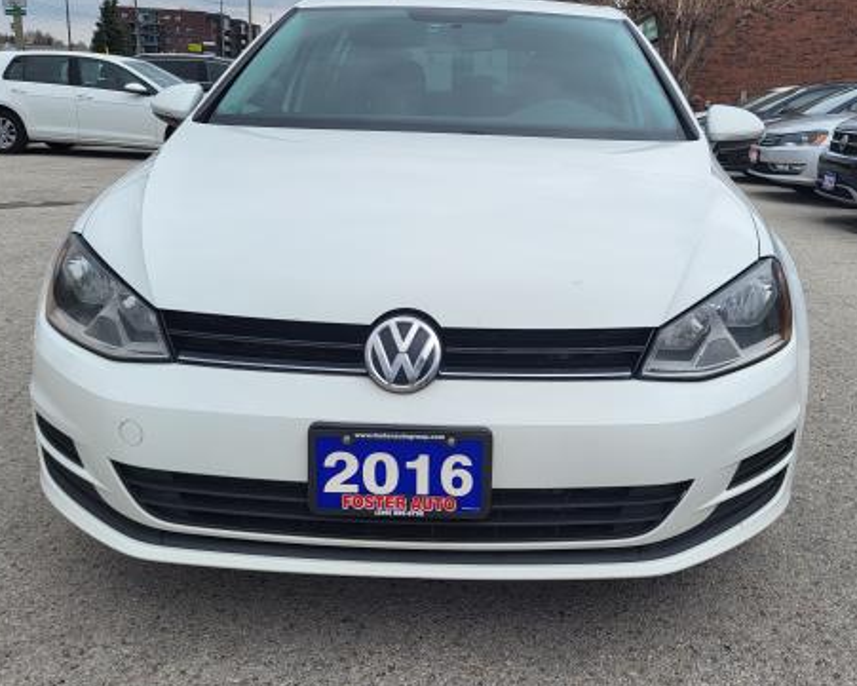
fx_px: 913
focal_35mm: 36
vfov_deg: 41.1
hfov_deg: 50.1
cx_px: 492
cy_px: 310
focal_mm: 5.4
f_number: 1.8
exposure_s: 1/1027
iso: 40
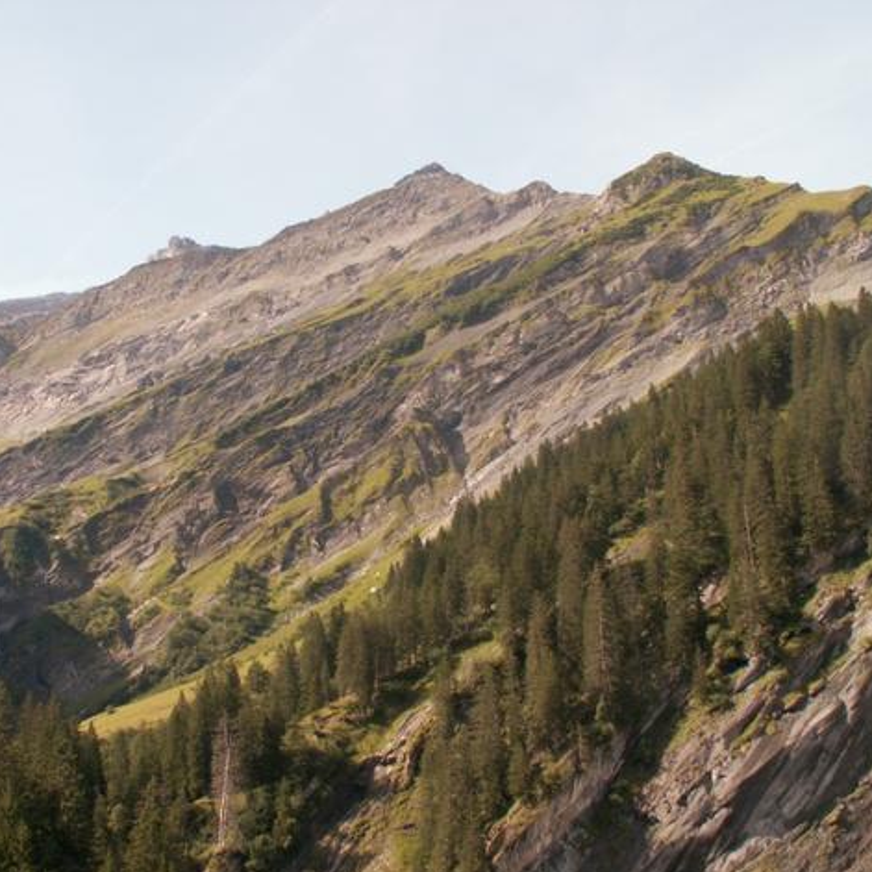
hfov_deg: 39.7
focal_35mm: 42
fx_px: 1197
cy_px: 439
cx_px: 315
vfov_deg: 40.0
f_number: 5
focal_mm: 5.86
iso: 50
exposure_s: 1/125
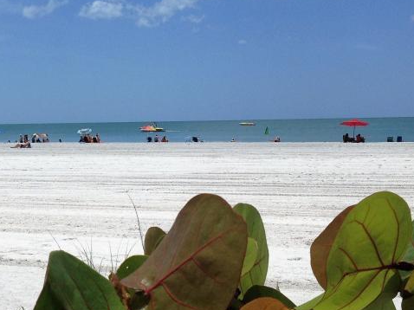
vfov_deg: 19.6
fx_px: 897
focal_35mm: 75
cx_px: 94
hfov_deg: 25.6
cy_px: 140
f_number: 2.4
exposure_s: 1/5025
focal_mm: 4.28
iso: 50
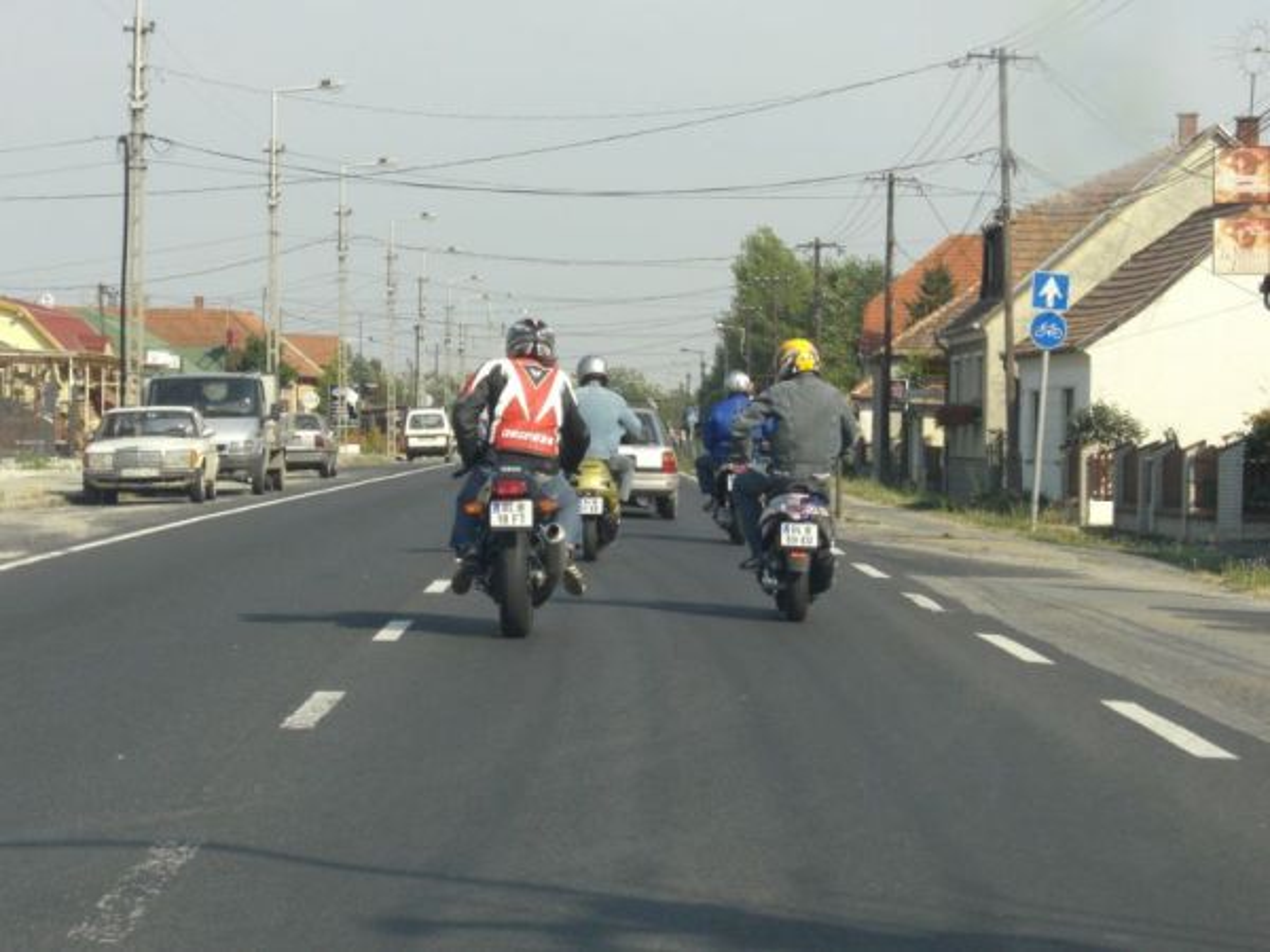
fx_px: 4182
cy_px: 476
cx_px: 635
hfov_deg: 17.3
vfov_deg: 13.0
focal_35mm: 114
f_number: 7.6
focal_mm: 18.9
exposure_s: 1/320
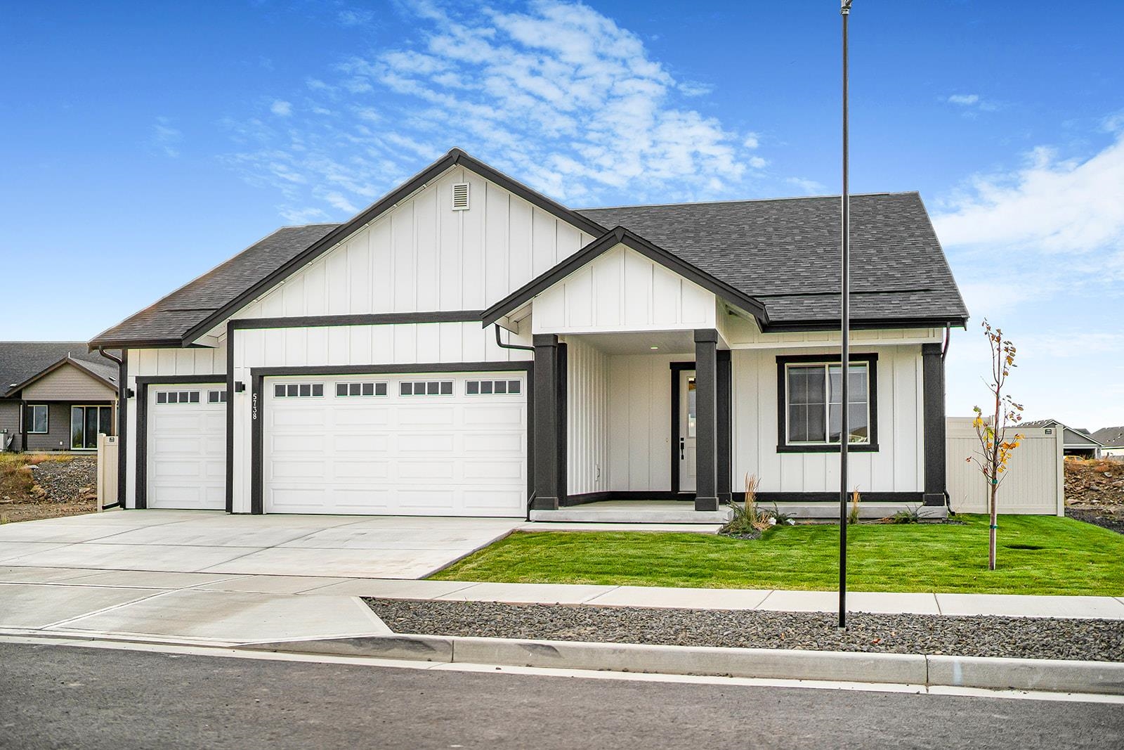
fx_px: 1093
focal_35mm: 35
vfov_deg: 37.9
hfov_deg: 54.4
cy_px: 375
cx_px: 562
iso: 320
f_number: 1.4
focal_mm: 35
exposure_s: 1/6400
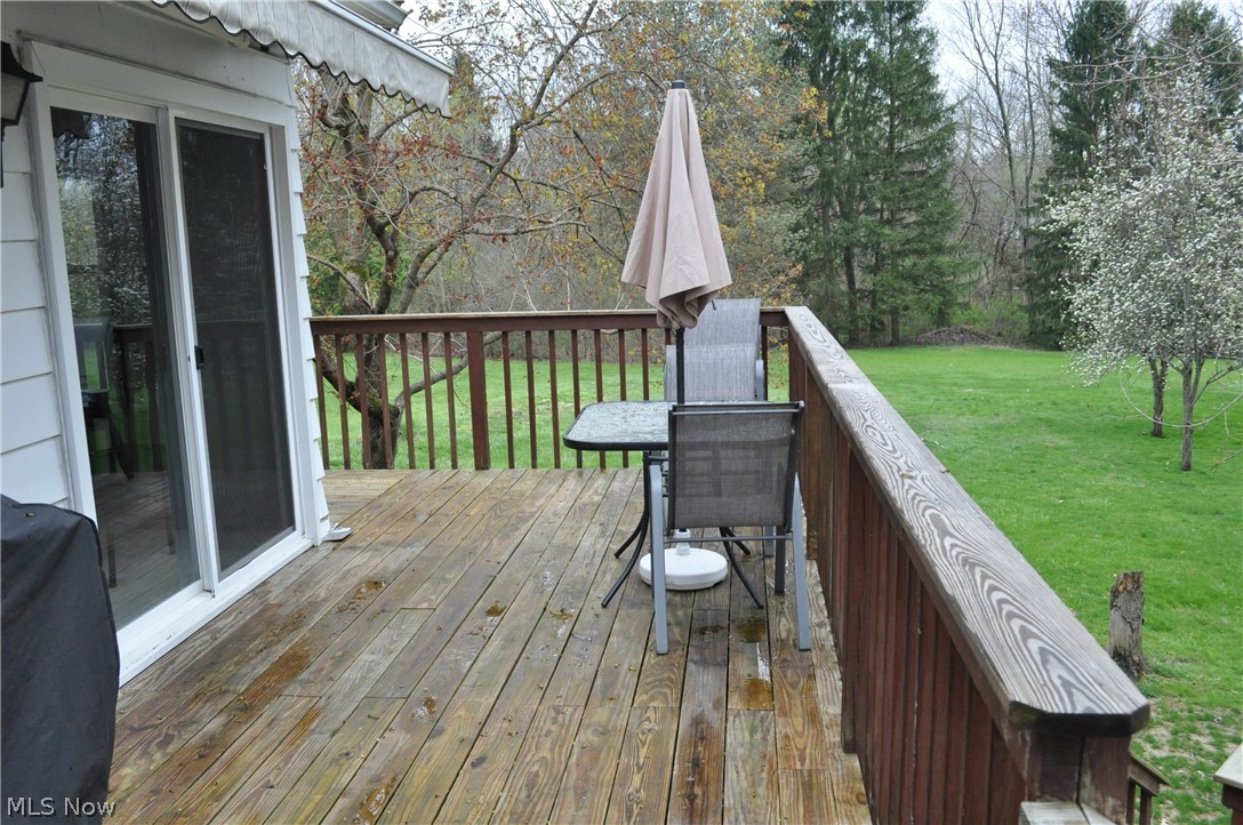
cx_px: 622
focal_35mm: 30
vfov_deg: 43.5
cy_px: 412
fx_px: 1034
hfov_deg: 62.0
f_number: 8
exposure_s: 1/640
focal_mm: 20
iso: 1250
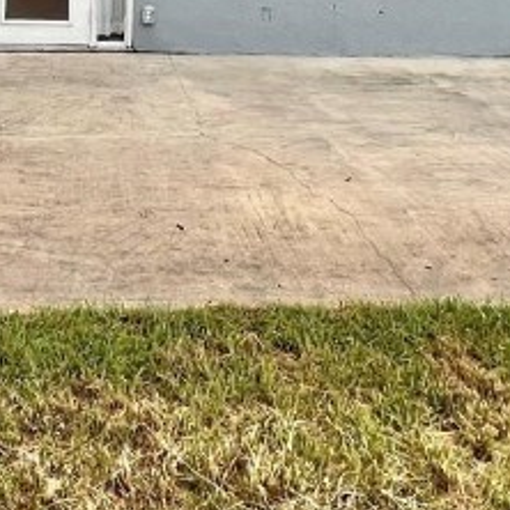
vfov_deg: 26.0
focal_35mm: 53
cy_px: -200
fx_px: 883
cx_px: 140
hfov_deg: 31.7
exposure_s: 1/247
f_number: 1.8
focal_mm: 1.57
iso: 32
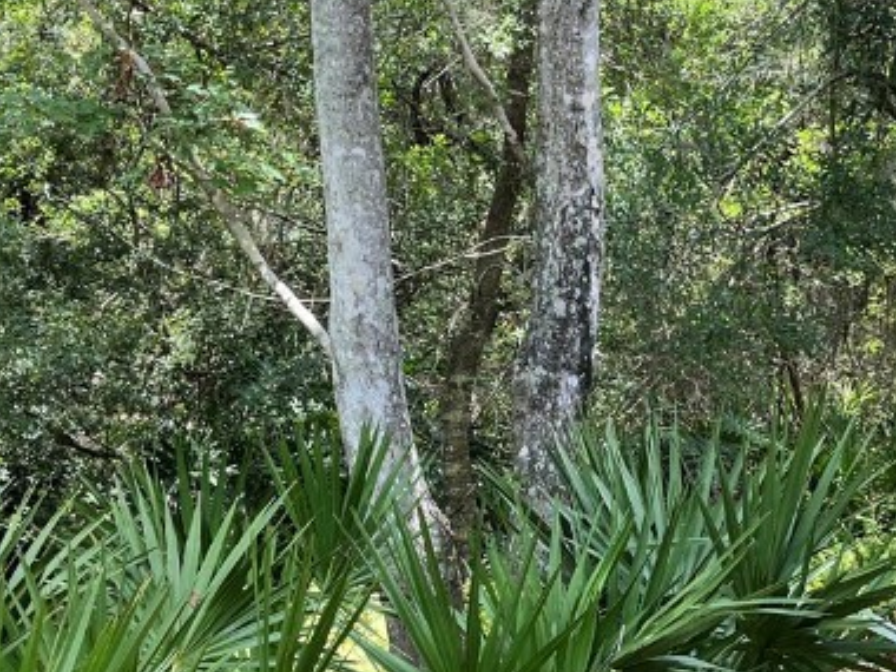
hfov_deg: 27.5
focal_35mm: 70
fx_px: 1812
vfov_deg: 21.0
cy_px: 382
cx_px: 644
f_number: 1.6
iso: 50
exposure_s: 1/484
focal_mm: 5.1
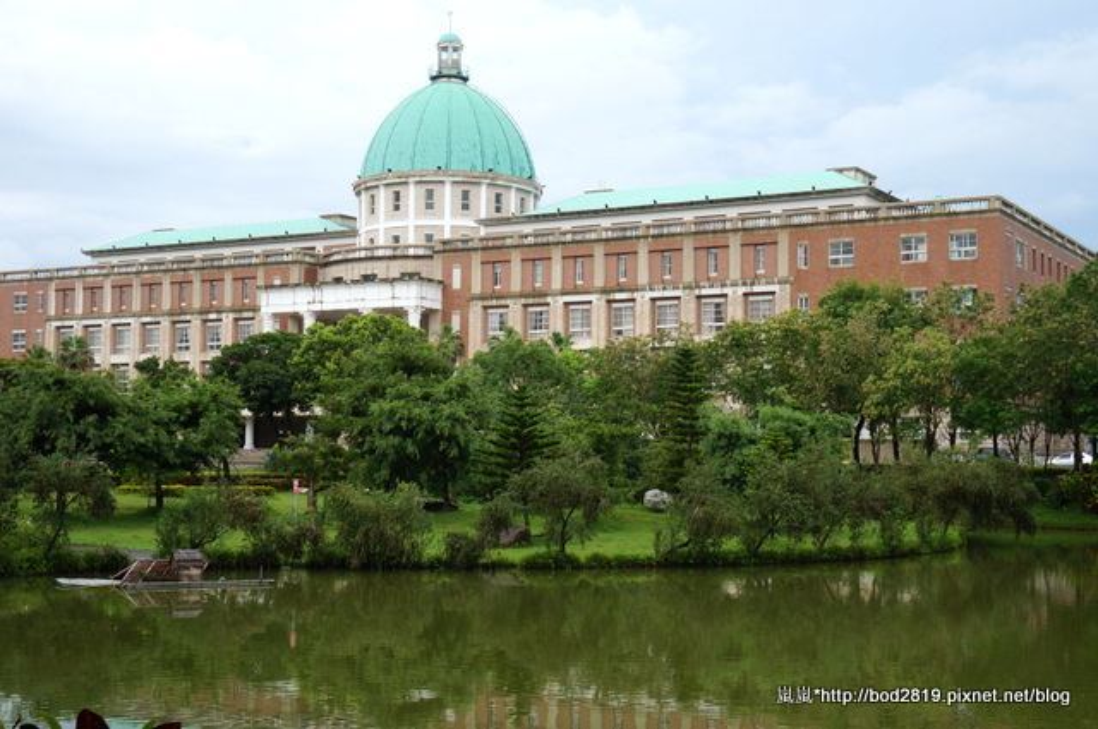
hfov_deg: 40.0
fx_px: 1508
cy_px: 364
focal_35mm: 50
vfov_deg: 27.2
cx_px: 549
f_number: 16
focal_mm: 33
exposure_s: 1/125
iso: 200
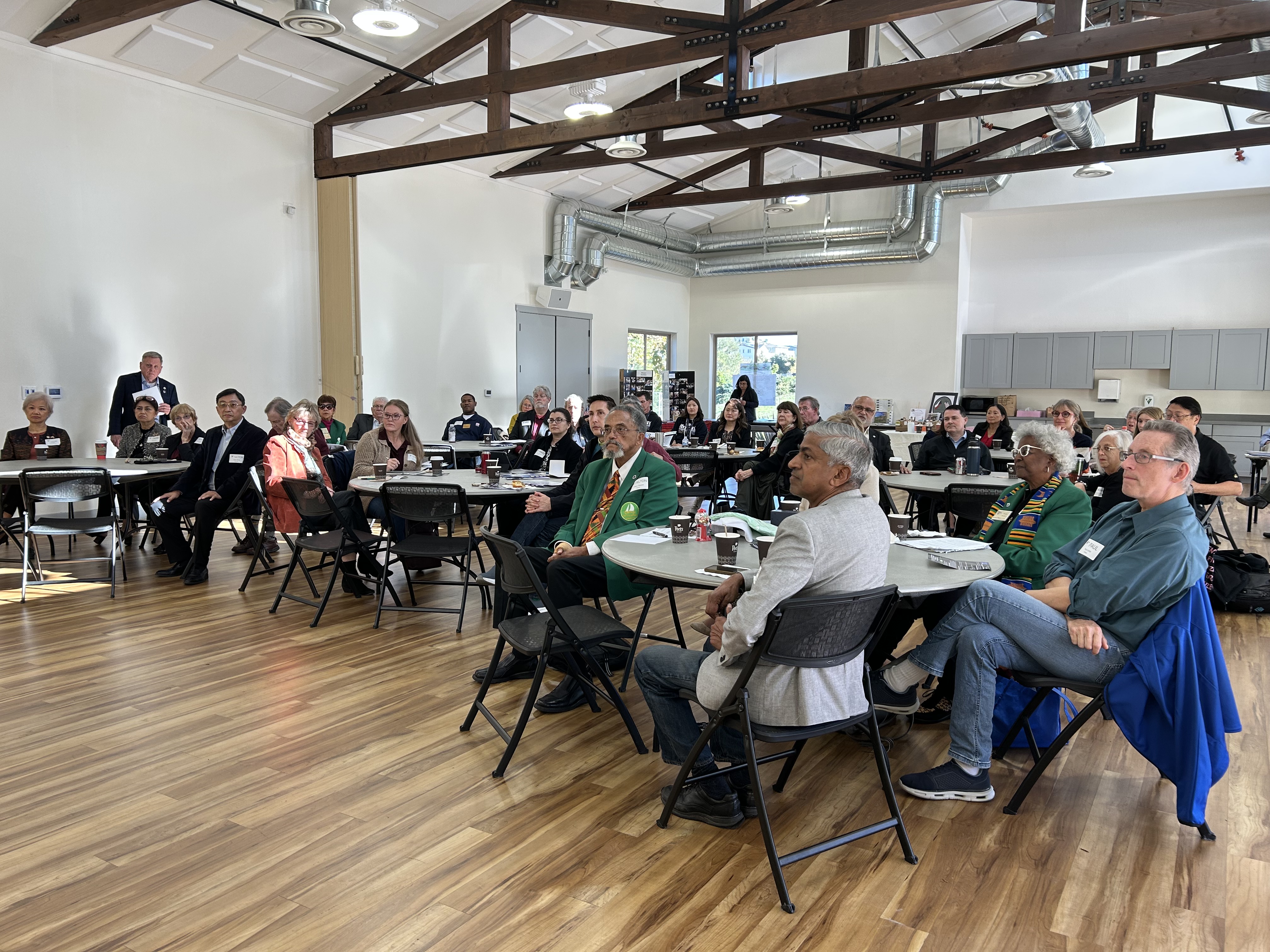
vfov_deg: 53.1
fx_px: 954
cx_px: 635
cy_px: 476
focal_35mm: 26
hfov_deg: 67.3
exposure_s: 1/121
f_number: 1.5
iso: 50
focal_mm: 5.7
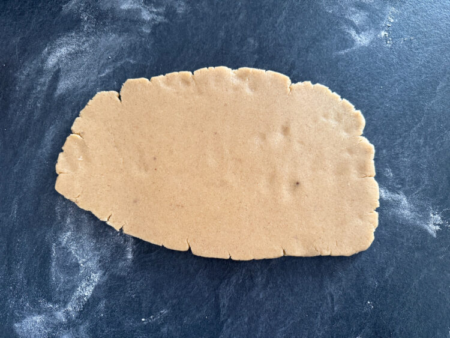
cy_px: 169
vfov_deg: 56.8
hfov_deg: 71.6
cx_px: 225
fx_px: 312
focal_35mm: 24
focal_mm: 6.76
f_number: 1.78
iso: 400
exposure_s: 1/60
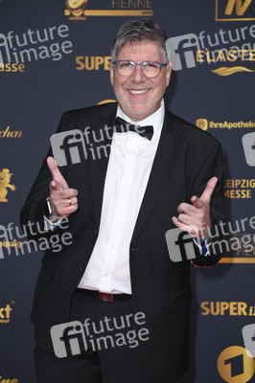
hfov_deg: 10.9
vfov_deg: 16.4
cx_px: 128
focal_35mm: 125
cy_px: 192
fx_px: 1330
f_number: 5.6
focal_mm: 125
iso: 640
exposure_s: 1/250
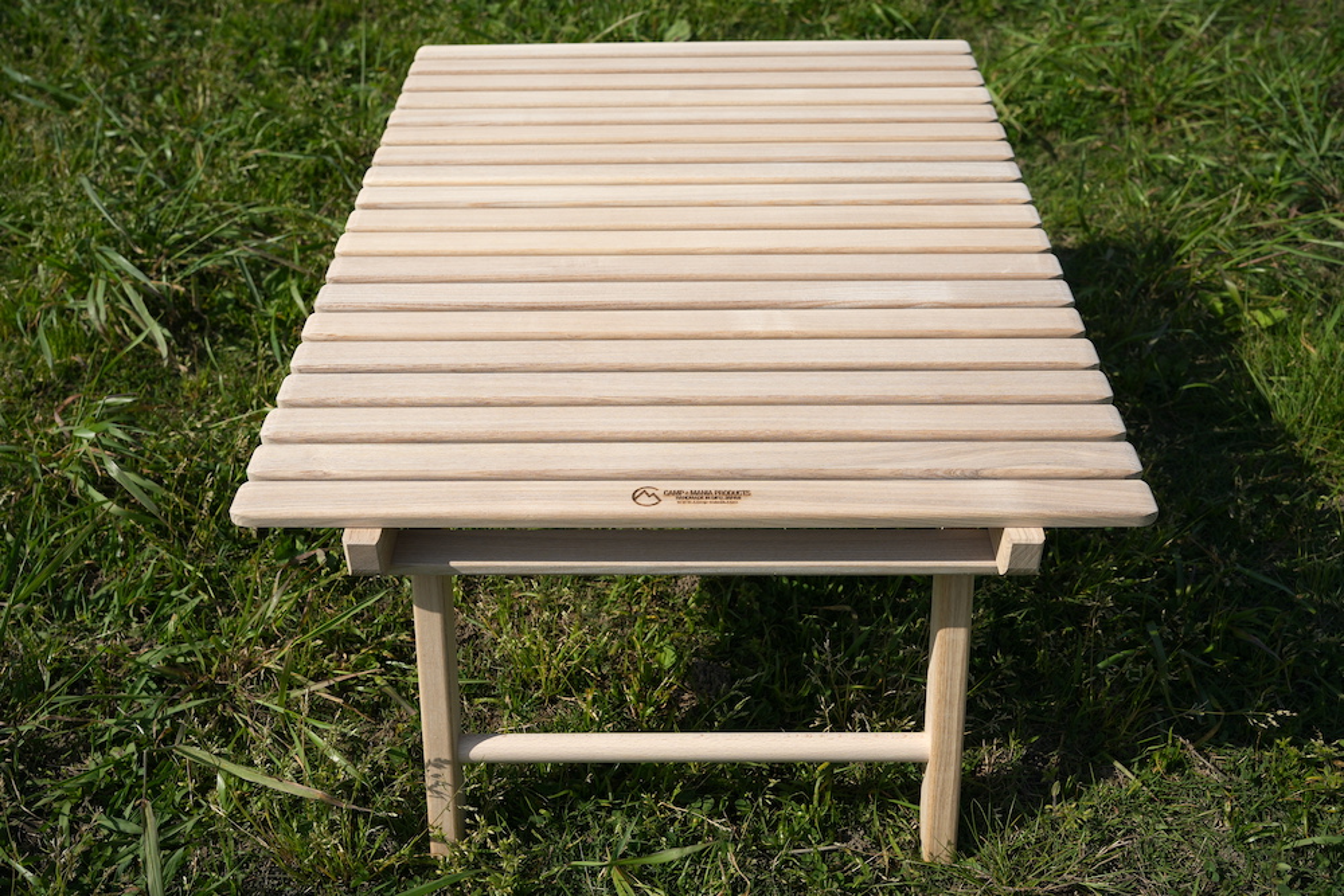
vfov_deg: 35.3
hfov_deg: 51.0
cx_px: 672
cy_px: 448
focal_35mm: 38
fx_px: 1408
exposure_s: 1/800
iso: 160
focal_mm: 37.7
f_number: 8
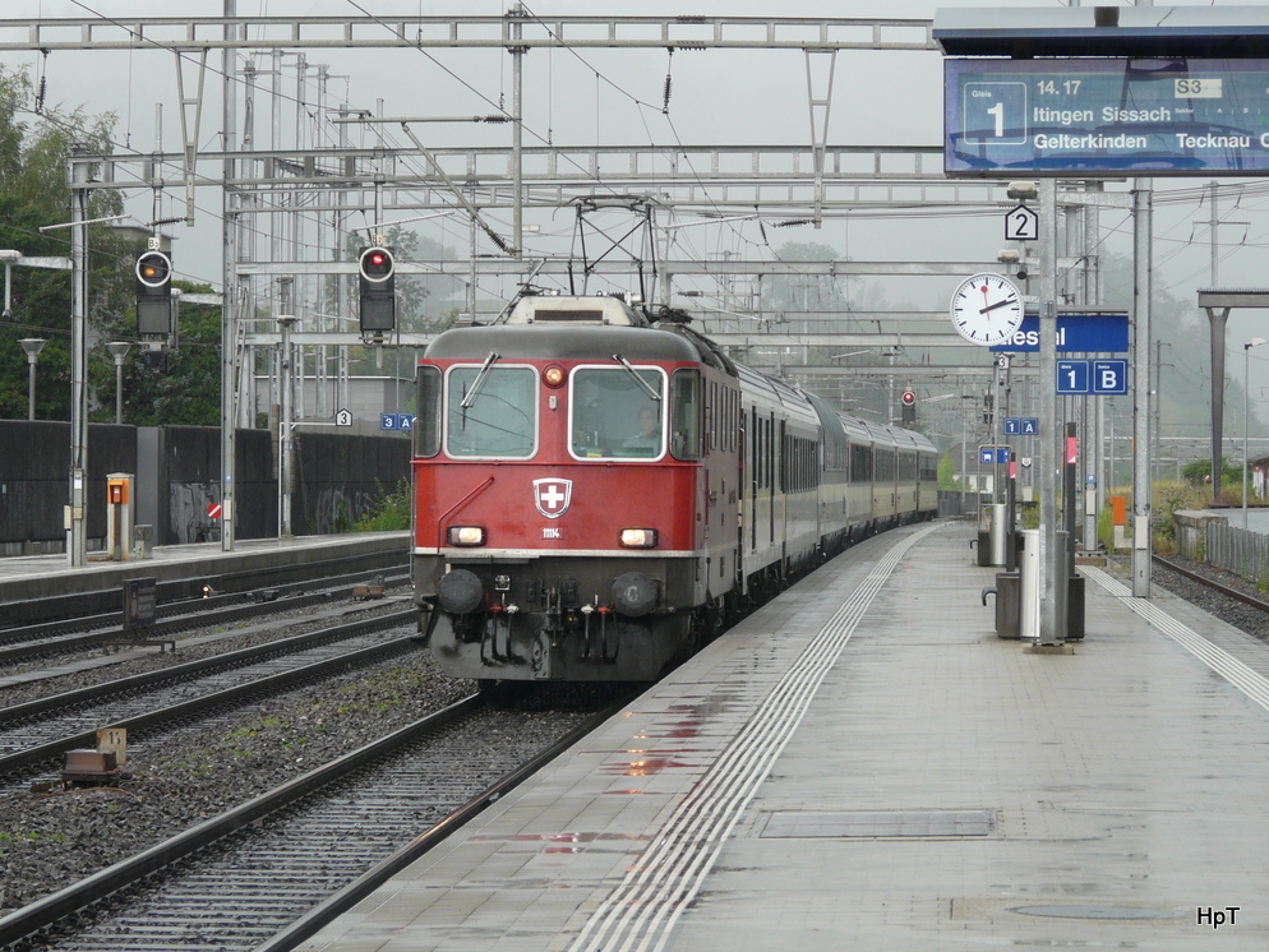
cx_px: 632
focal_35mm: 172
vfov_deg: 8.6
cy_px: 476
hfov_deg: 11.5
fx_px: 6307
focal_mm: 28.1
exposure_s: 1/160
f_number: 4
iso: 100
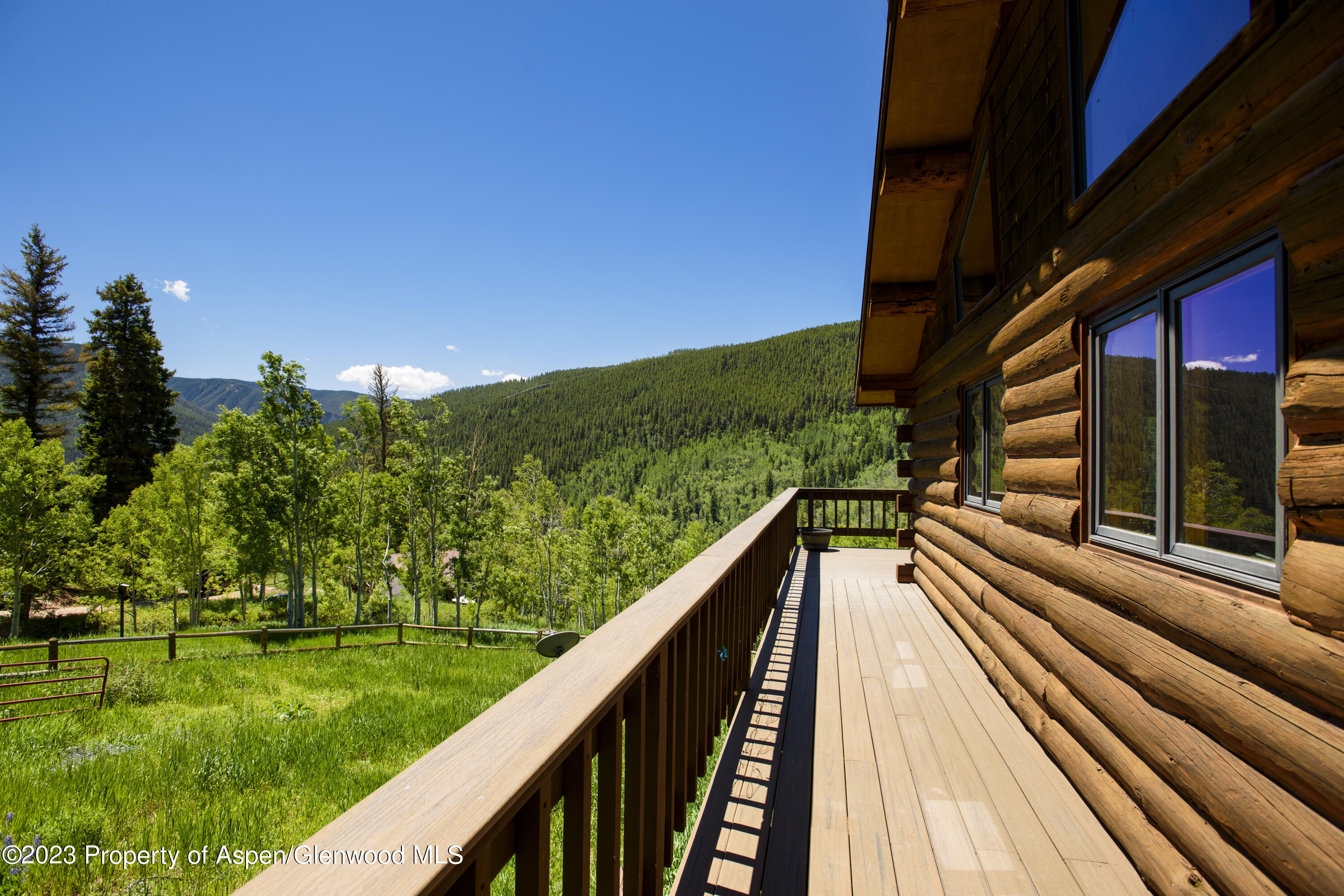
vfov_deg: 70.5
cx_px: 672
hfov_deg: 93.3
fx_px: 635
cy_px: 448
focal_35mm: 17
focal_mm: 17
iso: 50
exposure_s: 1/80
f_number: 7.1
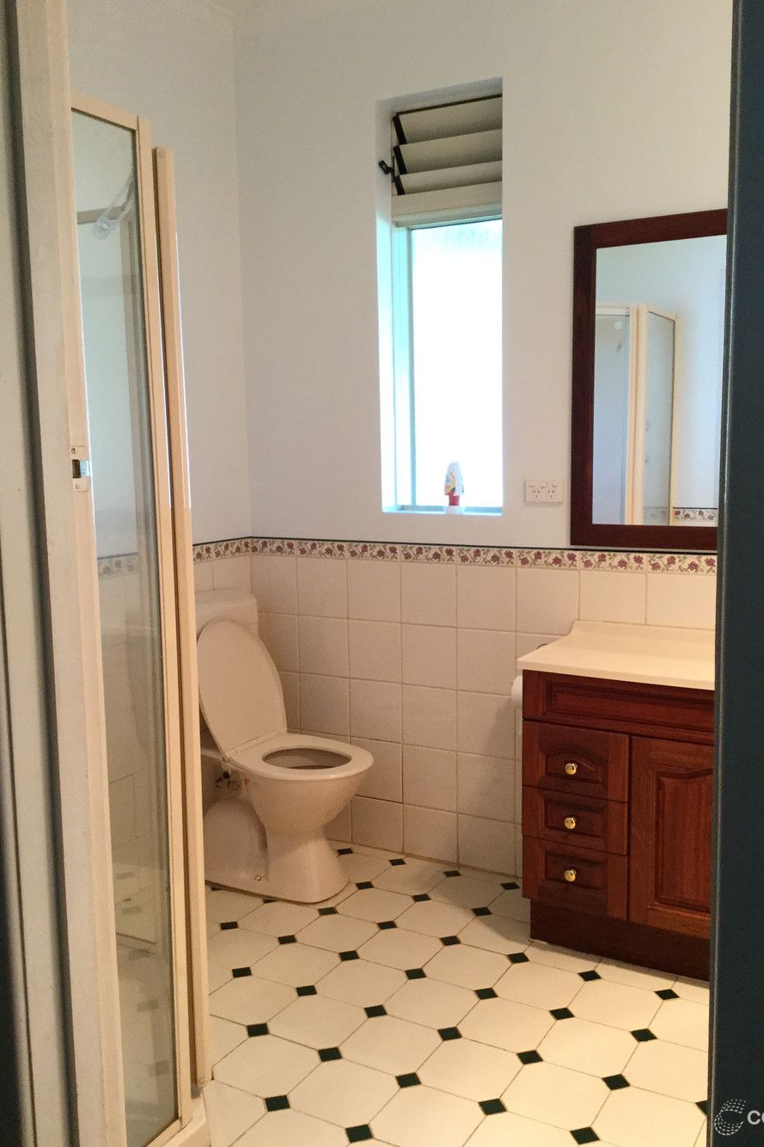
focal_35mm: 33
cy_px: 579
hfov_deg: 39.9
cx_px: 424
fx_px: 1051
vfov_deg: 57.2
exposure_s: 1/33
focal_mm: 3.3
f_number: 2.4
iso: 50
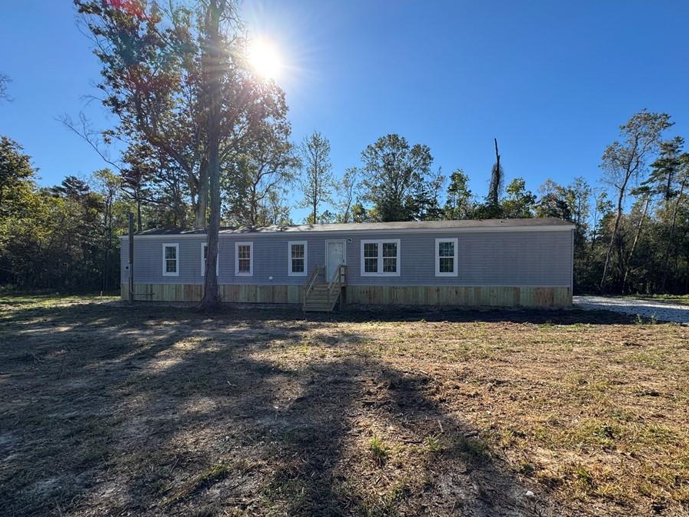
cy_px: 286
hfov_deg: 94.2
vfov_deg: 77.9
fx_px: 318
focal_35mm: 16
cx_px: 381
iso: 40
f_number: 2.2
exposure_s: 1/1048
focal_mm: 2.22
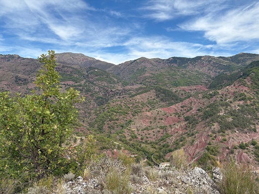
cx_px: 130
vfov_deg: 53.0
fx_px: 194
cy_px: 97
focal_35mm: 26
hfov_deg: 67.3
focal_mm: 5.96
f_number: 1.6
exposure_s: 1/1799
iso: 50
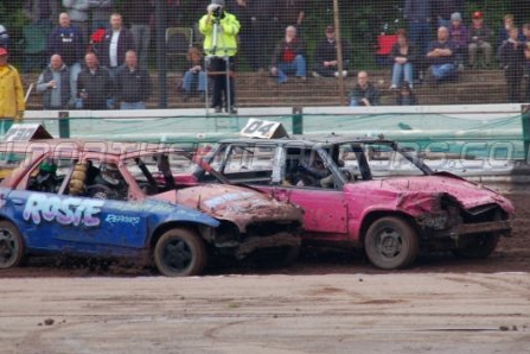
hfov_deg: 6.2
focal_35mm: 333
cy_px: 158
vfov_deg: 4.1
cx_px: 260
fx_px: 4898
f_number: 6
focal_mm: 155
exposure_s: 1/500
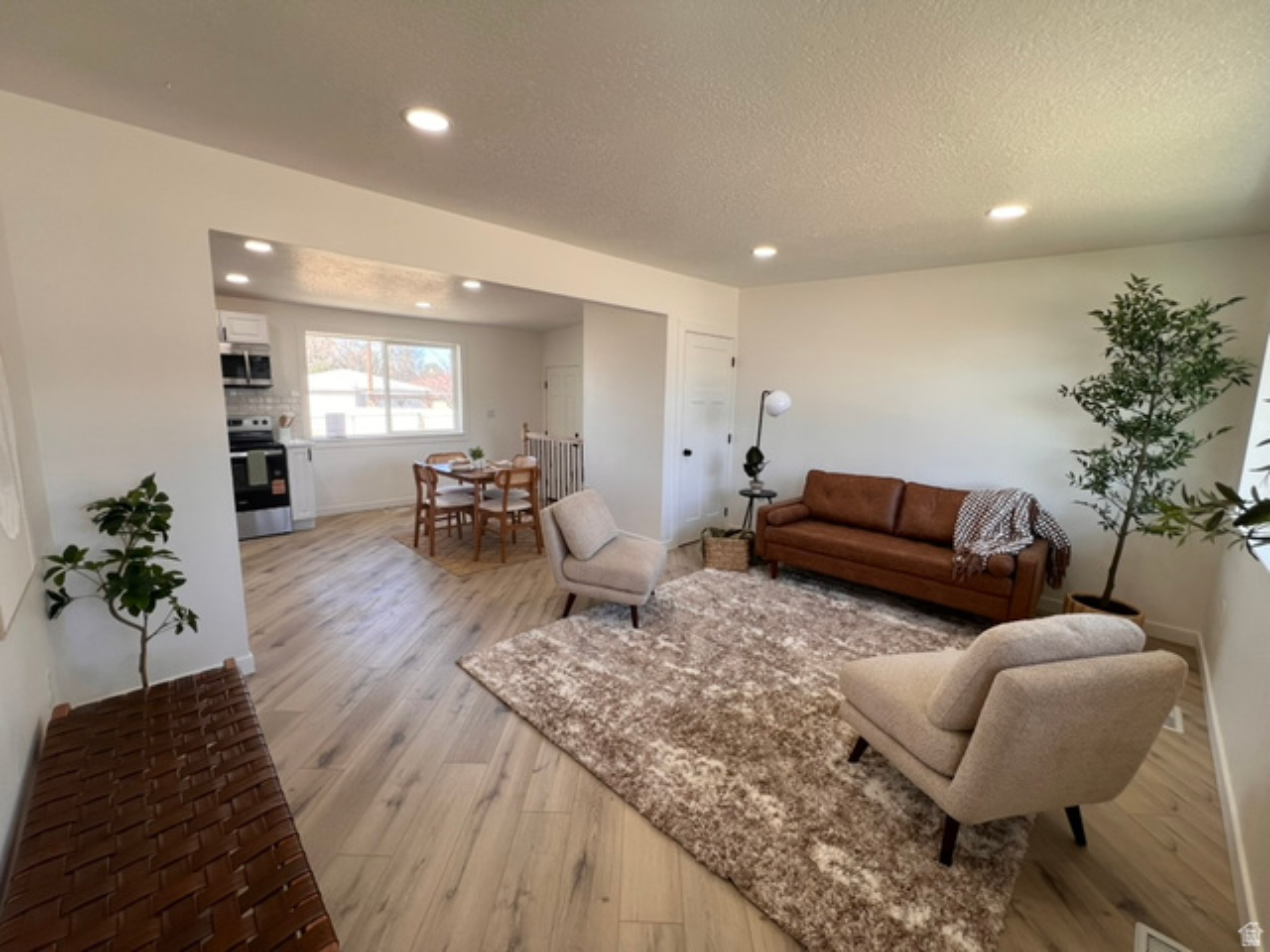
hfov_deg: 106.2
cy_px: 476
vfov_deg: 89.9
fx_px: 477
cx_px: 635
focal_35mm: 13
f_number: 1.8
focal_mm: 1.57
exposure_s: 1/99
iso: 50
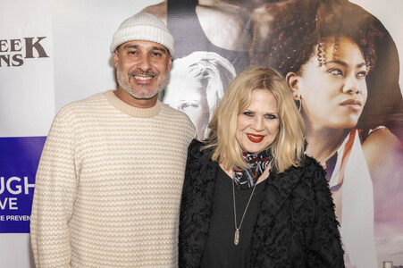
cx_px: 202
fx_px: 470
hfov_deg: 46.4
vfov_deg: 31.8
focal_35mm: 42
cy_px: 134
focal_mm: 42
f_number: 5.6
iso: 400
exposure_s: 1/200
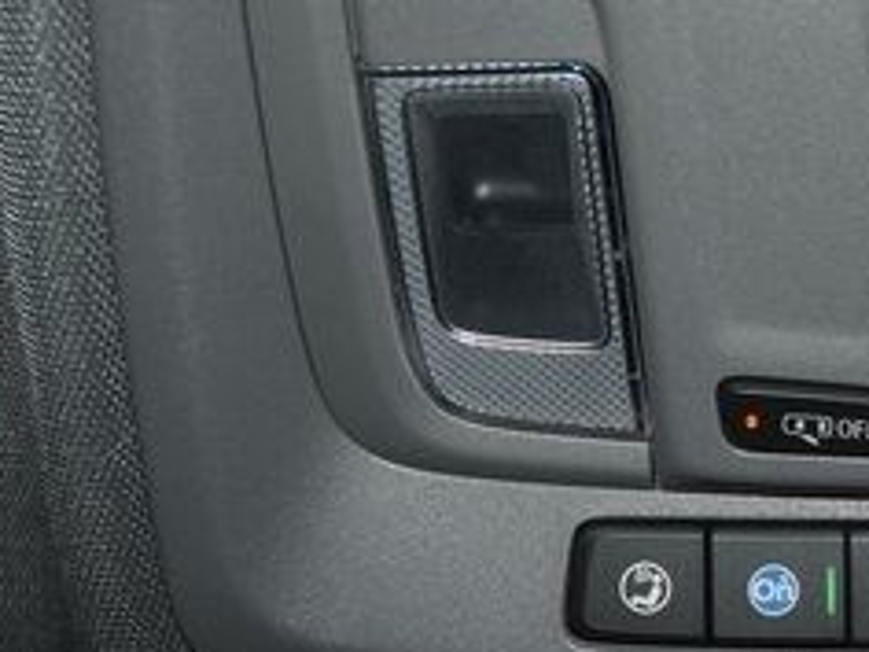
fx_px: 2360
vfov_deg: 15.7
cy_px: 227
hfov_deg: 19.7
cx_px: 1013
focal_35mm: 94
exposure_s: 1/80
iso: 450
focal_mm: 24
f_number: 3.8
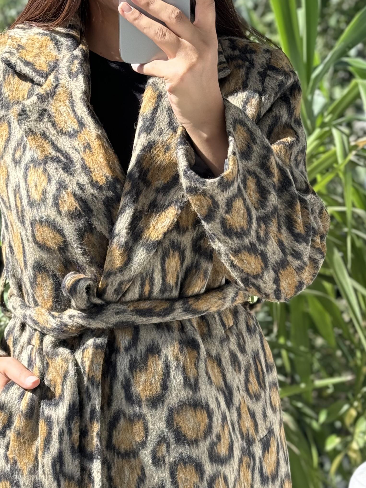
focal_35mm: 95
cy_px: 255
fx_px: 1339
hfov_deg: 15.6
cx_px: 163
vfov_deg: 20.6
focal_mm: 6.76
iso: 64
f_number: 1.78
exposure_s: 1/345
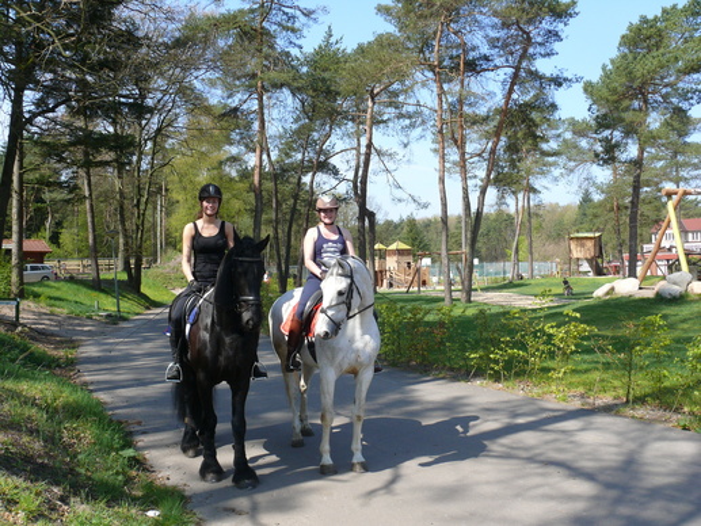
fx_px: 709
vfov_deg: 40.7
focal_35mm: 35
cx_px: 350
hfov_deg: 52.6
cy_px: 263
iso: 100
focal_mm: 7.4
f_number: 5.6
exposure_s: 1/250
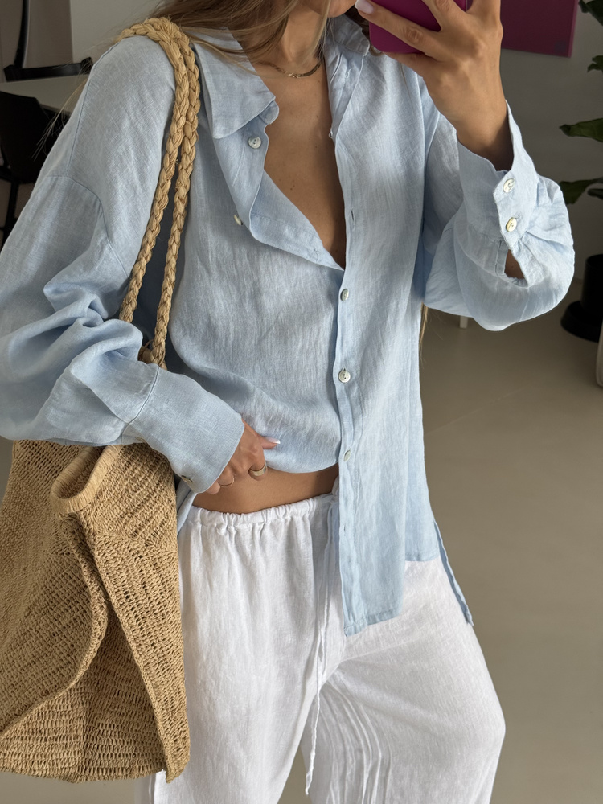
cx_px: 302
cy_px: 402
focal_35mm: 48
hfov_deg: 30.3
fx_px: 1115
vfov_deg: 39.7
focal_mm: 6.76
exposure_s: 1/163
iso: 64
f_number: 1.78
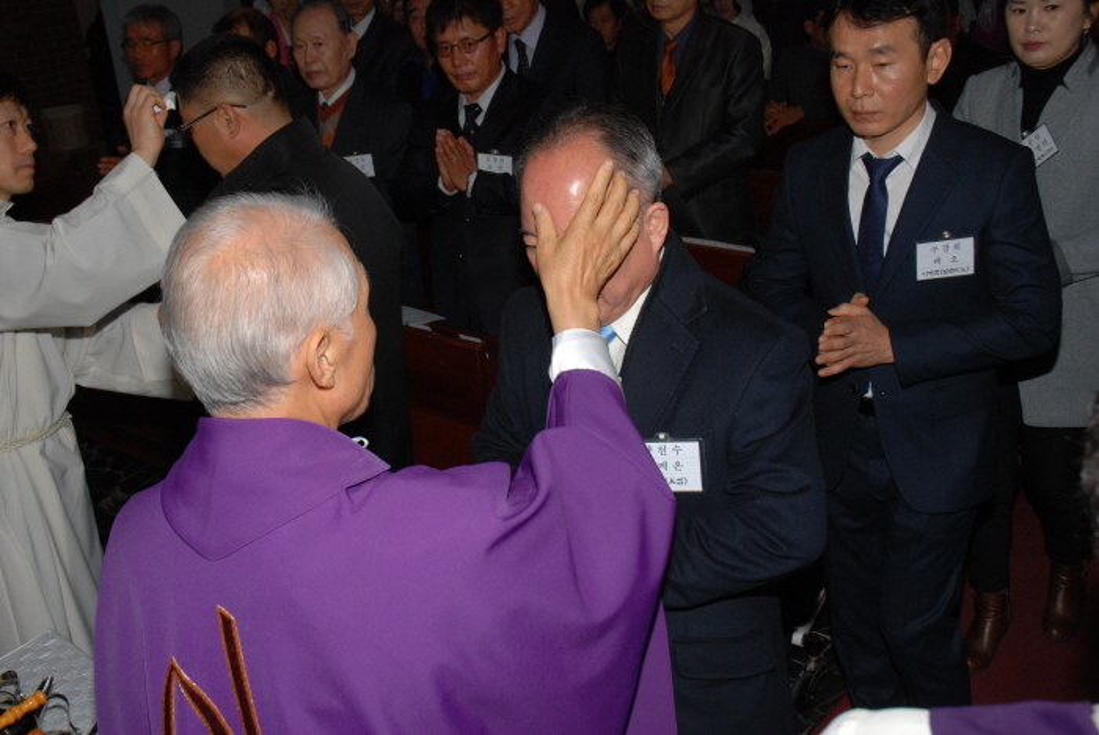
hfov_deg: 51.2
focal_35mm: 38
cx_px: 550
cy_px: 368
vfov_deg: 35.6
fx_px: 1146
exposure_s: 1/60
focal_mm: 25
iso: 200
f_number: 8
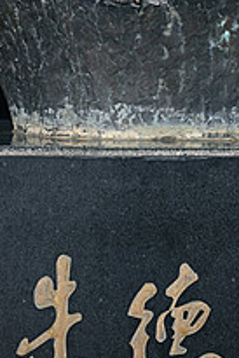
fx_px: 3290
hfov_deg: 4.2
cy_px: -52
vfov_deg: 6.2
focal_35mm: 331
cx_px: 194
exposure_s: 1/200
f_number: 3.2
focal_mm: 85
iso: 100
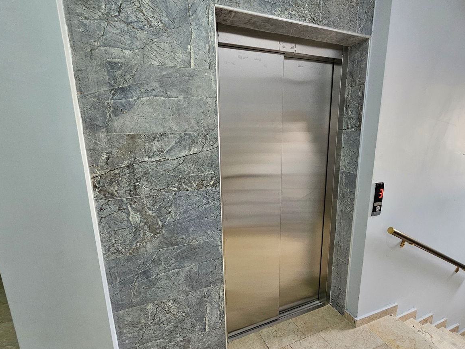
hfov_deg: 87.3
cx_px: 261
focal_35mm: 18
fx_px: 242
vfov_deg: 71.3
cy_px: 196
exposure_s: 1/33.4
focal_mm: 2.2
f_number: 2.2
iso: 320
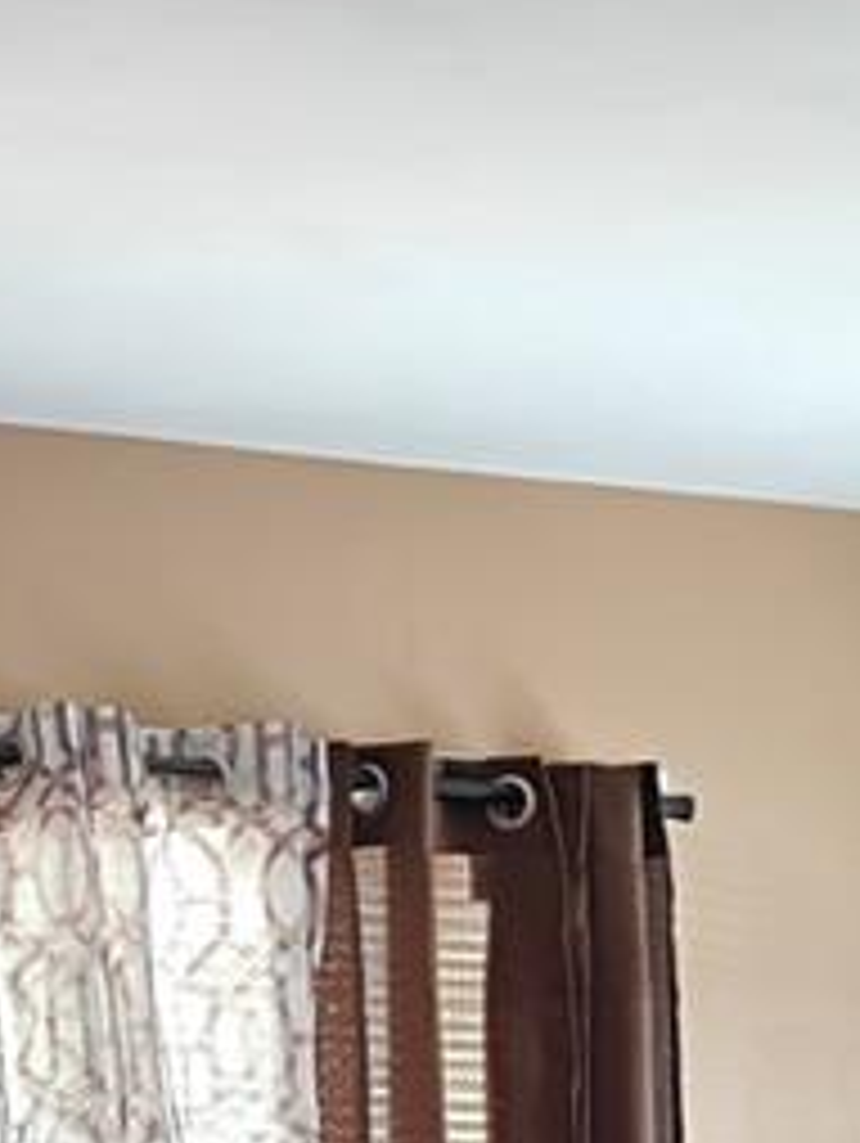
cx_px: 1099
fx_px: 4597
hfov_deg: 10.5
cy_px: 2025
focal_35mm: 139
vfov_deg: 12.9
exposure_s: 1/50
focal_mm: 6.06
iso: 250
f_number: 1.6
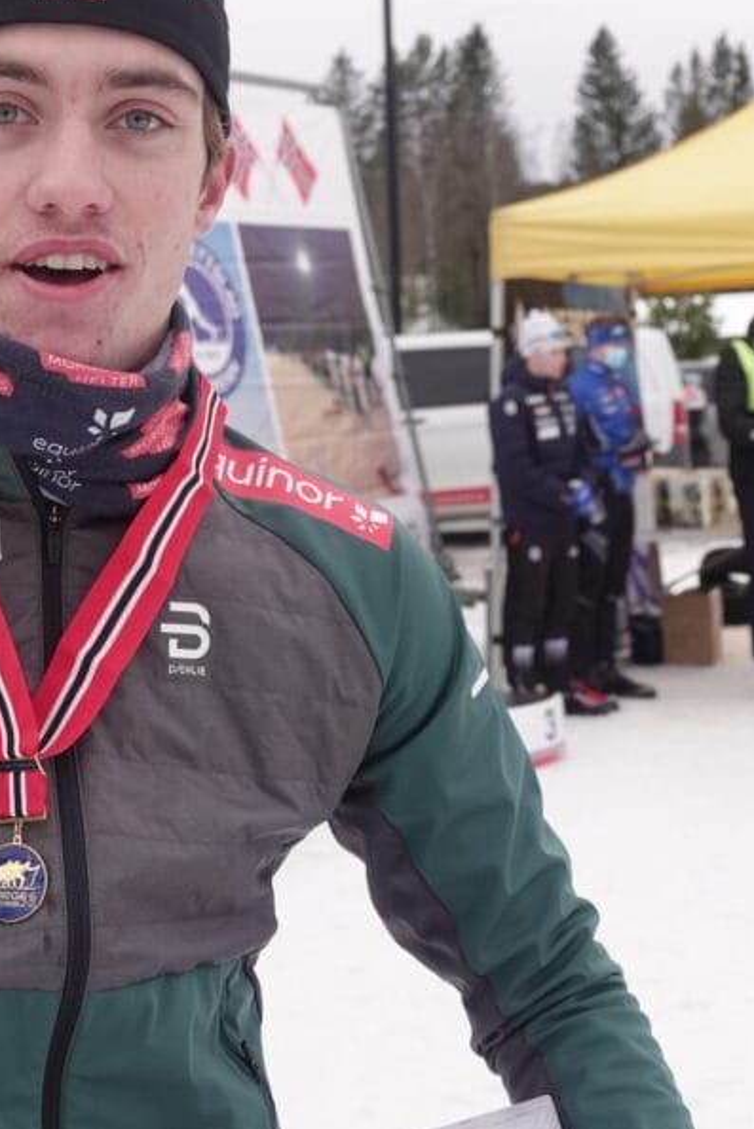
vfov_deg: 31.9
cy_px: 323
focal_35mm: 62
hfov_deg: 21.6
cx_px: 132
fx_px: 1947
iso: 100
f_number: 3.2
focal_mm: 13.31
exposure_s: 1/160
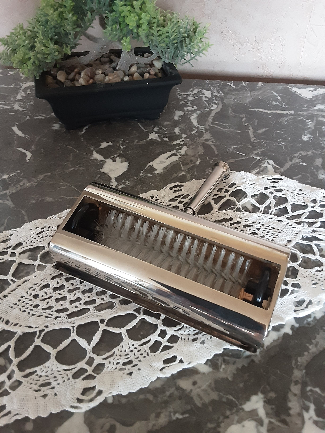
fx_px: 351
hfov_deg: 49.7
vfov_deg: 63.4
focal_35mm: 28
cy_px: 216
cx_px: 162
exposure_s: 1/25
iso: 250
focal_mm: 2.9
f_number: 1.9
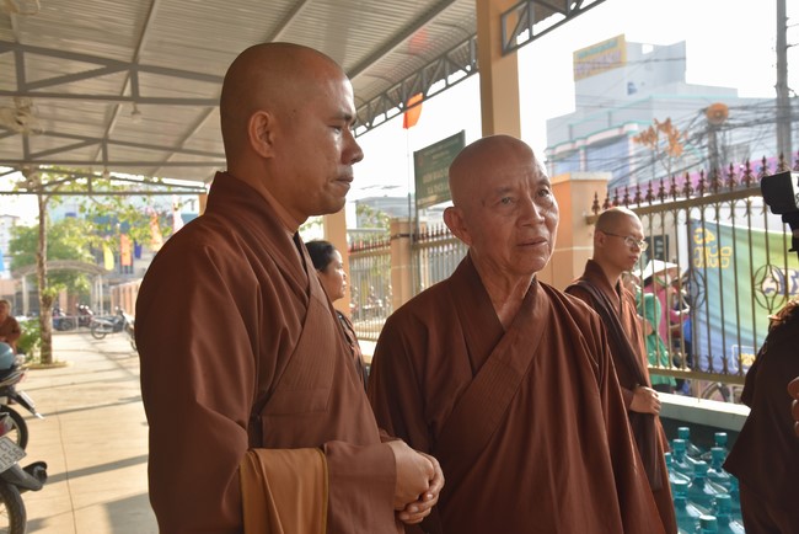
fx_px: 1021
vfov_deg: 29.3
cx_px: 400
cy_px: 267
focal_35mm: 46
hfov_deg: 42.7
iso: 400
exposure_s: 1/250
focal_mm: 46
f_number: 8
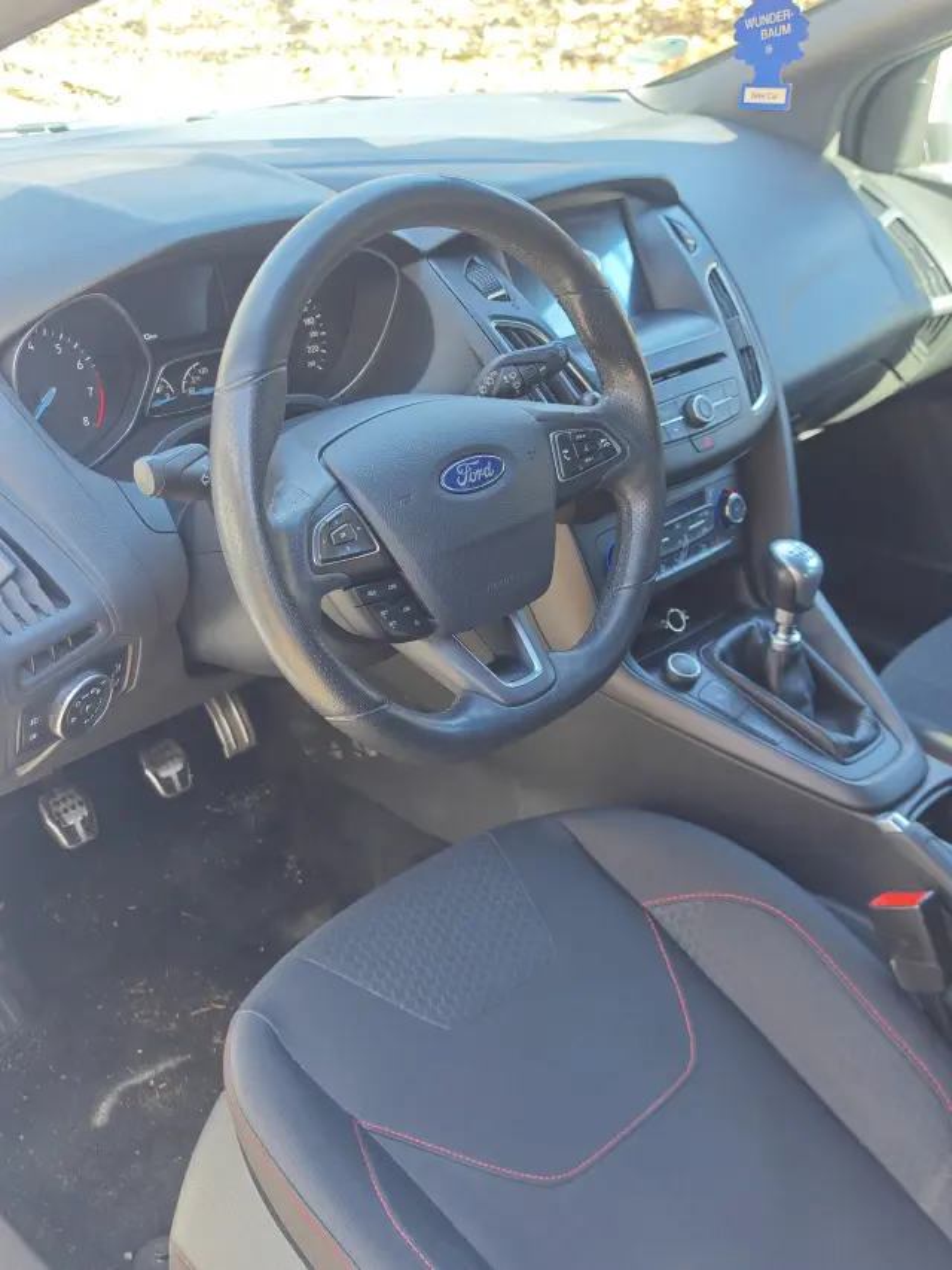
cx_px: 476
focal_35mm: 35
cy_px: 635
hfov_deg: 40.7
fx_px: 1283
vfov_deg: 52.6
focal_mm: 8.72
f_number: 2
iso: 80
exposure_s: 1/58.1
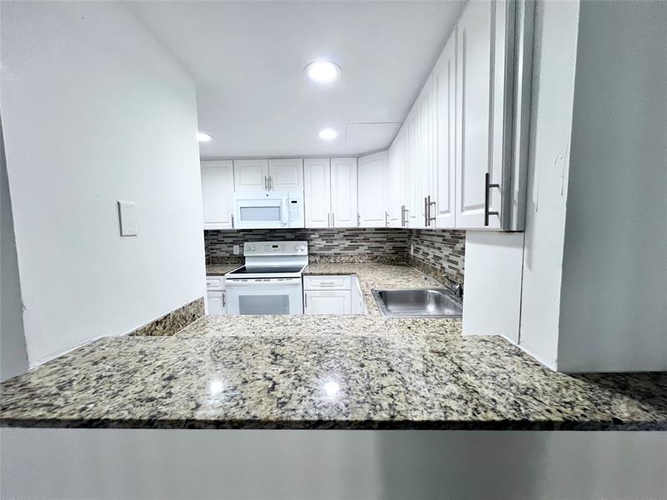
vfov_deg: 89.9
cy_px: 250
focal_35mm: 13
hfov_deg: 106.2
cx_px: 334
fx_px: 250
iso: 200
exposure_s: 1/120
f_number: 1.8
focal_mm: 1.57
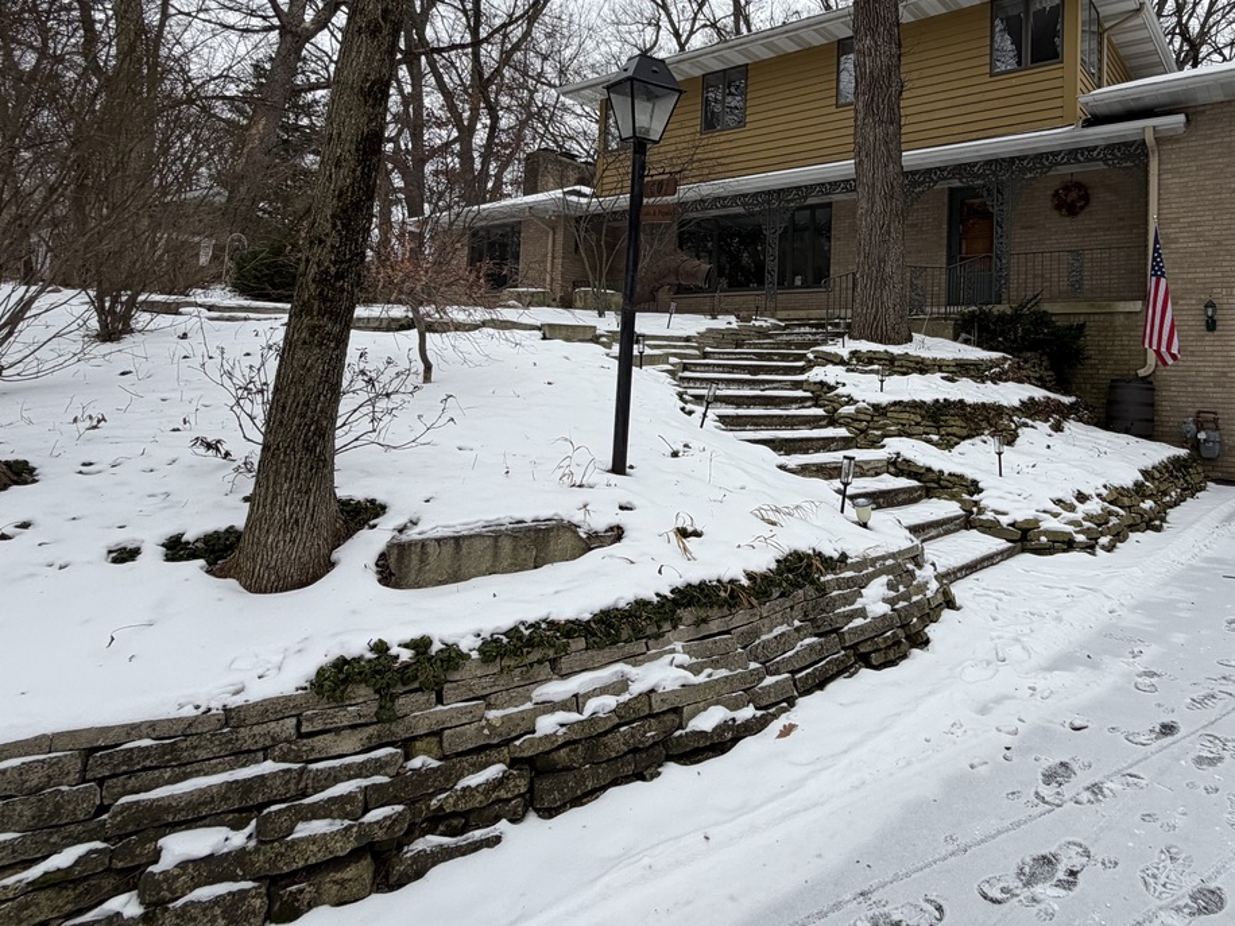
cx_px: 797
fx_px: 785
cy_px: 336
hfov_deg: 74.6
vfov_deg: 60.1
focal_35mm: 22
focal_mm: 2.22
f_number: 2.2
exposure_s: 1/502
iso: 40
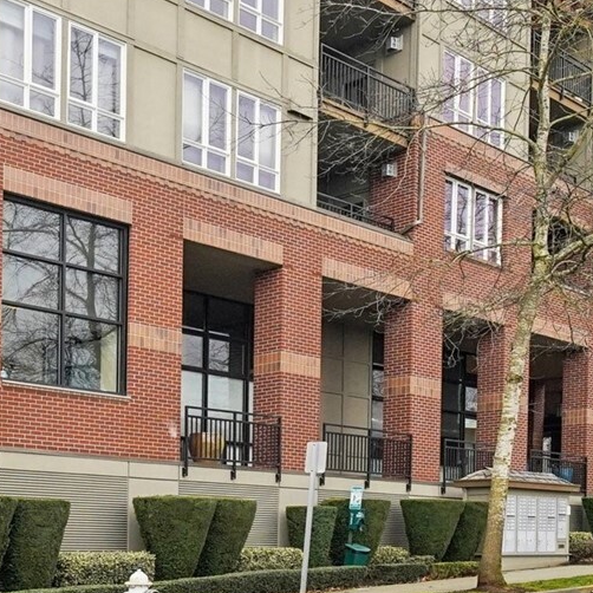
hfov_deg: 34.4
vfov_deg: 34.8
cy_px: 66
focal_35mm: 46
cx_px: 43
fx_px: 892
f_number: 8
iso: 1600
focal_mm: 16
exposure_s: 1/320
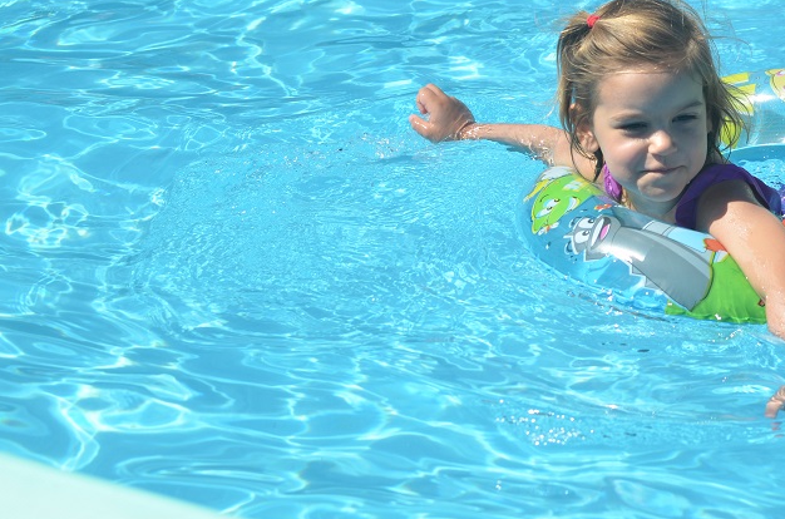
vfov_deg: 16.2
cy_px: 160
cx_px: 576
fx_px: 1823
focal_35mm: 84
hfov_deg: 24.1
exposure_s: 1/1000
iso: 125
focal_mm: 35
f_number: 4.5
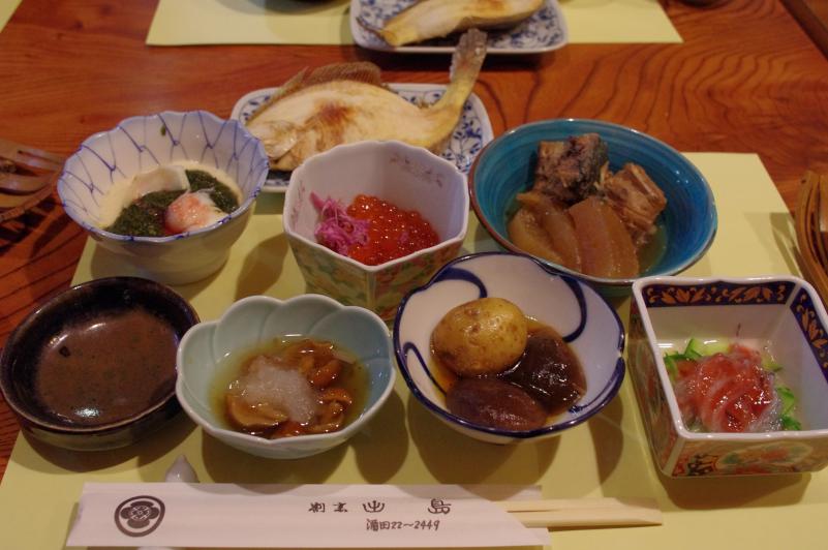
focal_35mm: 31
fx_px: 712
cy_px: 275
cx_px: 414
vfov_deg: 42.2
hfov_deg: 60.3
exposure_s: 1/20
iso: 2000
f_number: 5
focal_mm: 21
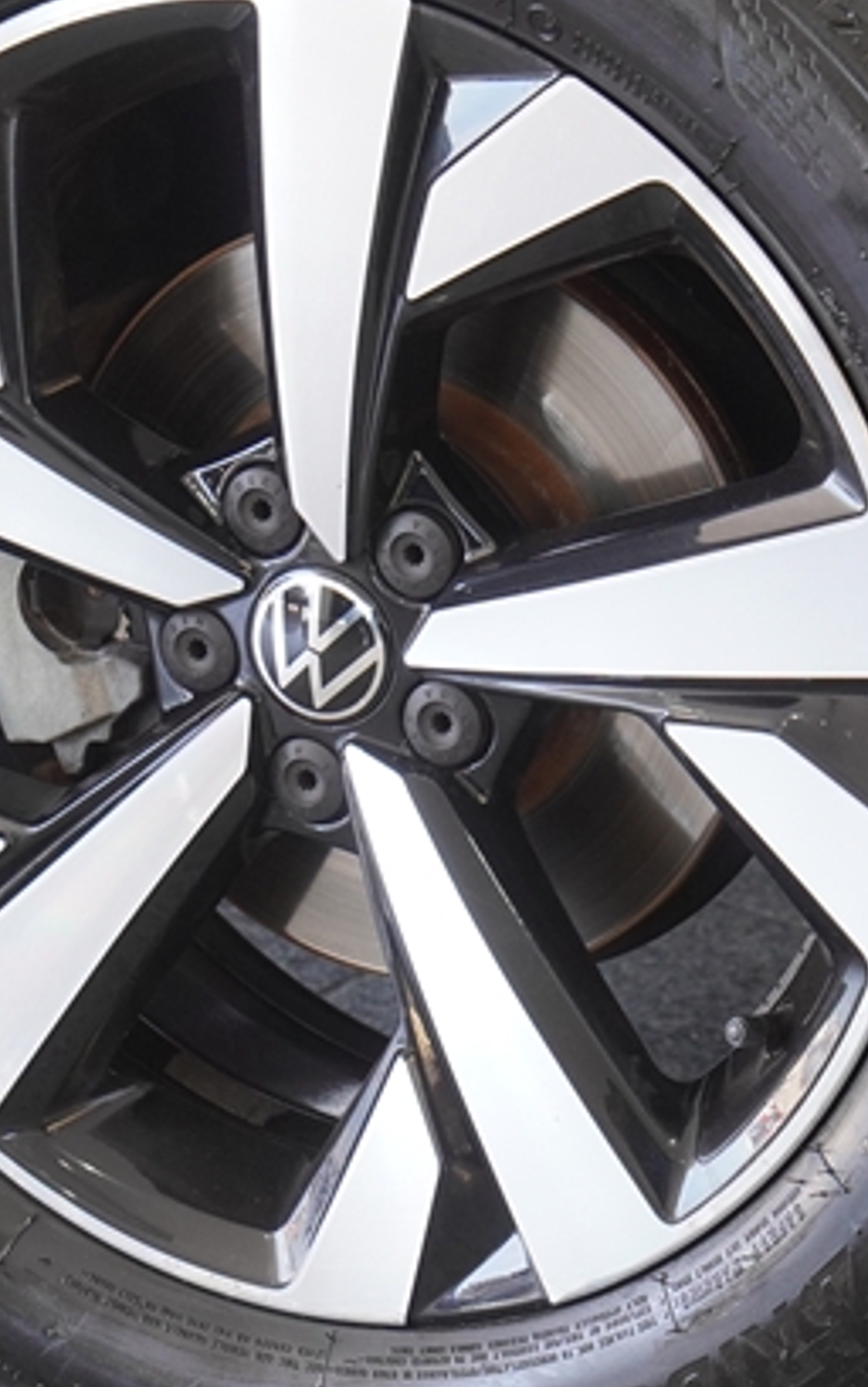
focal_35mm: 176
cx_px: 519
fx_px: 6654
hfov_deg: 7.5
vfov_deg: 11.9
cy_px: 565
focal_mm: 46
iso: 640
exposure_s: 1/80
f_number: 4
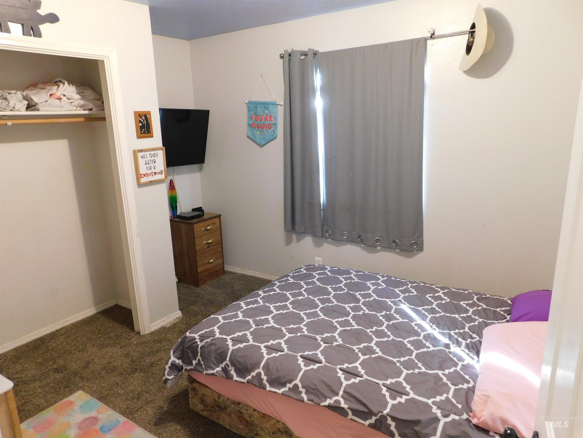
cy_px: 219
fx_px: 404
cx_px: 292
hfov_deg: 71.6
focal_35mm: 24
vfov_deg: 56.8
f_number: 3
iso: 400
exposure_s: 1/25
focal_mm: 4.1
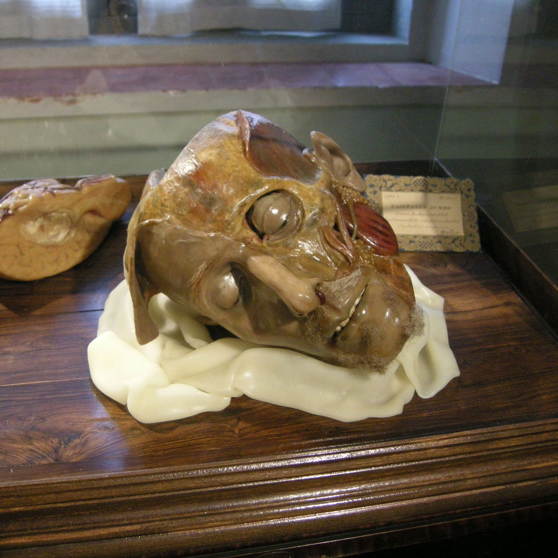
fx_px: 784
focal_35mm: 43
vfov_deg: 39.2
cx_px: 266
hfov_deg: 39.2
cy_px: 276
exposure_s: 1/59.3
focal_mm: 7.5
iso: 400
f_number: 2.7
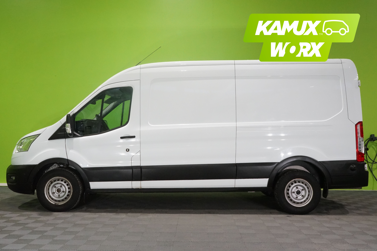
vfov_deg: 36.9
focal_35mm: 36
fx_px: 377
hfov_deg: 53.1
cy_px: 126
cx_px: 188
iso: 6400
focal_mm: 36
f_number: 25
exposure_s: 1/25
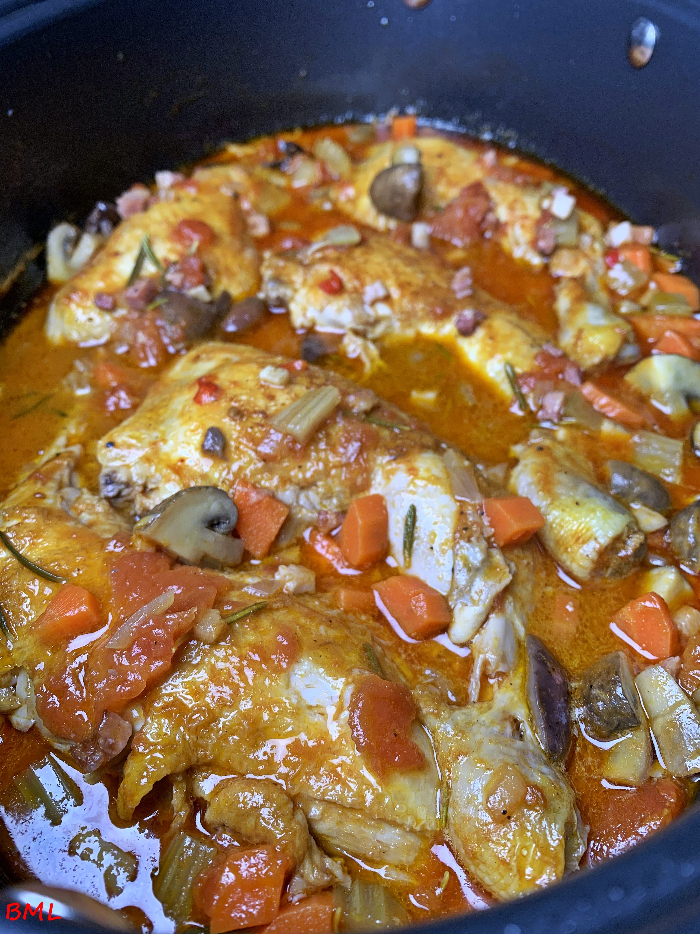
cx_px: 350
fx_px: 701
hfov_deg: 53.1
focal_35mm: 26
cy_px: 467
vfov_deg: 67.3
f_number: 1.8
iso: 64
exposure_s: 1/100
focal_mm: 4.25
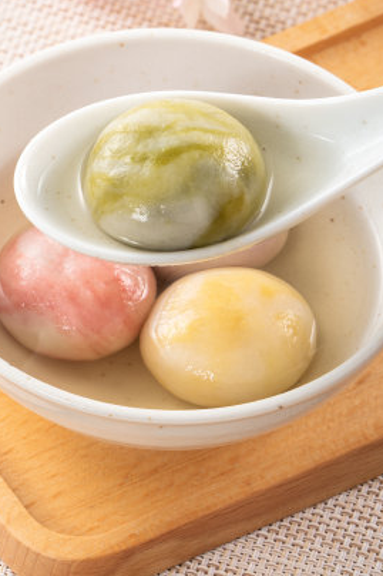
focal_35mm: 241
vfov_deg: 8.5
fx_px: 3849
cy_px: 225
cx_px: 168
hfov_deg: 5.7
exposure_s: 1/125
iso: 100
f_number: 11
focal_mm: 159
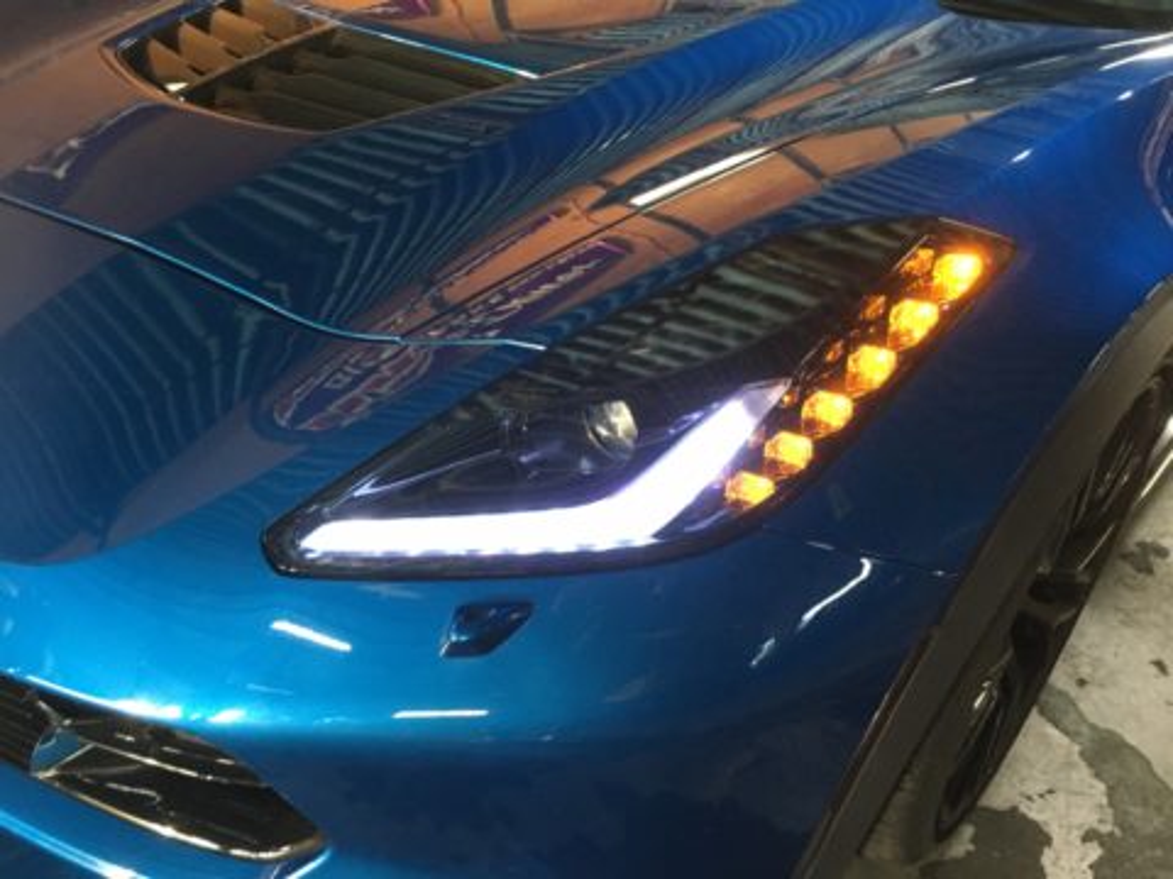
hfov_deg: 61.7
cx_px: 586
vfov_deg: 48.2
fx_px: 983
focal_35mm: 29
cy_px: 440
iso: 200
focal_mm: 4.15
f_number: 2.2
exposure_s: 1/17
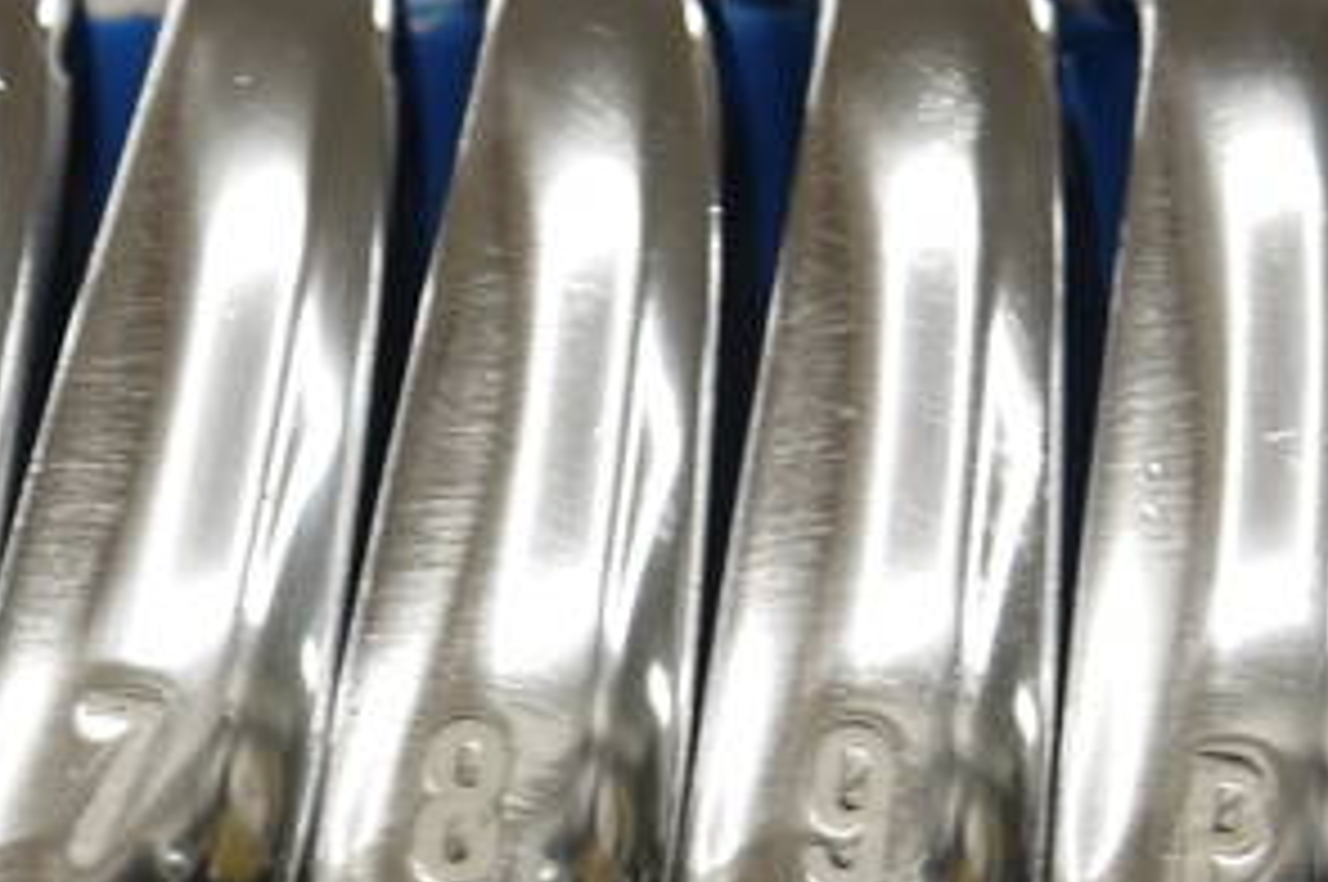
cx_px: 342
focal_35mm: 113
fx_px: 4164
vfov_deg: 12.1
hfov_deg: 18.0
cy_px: 608
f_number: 4.6
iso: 160
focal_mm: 25
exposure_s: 1/60
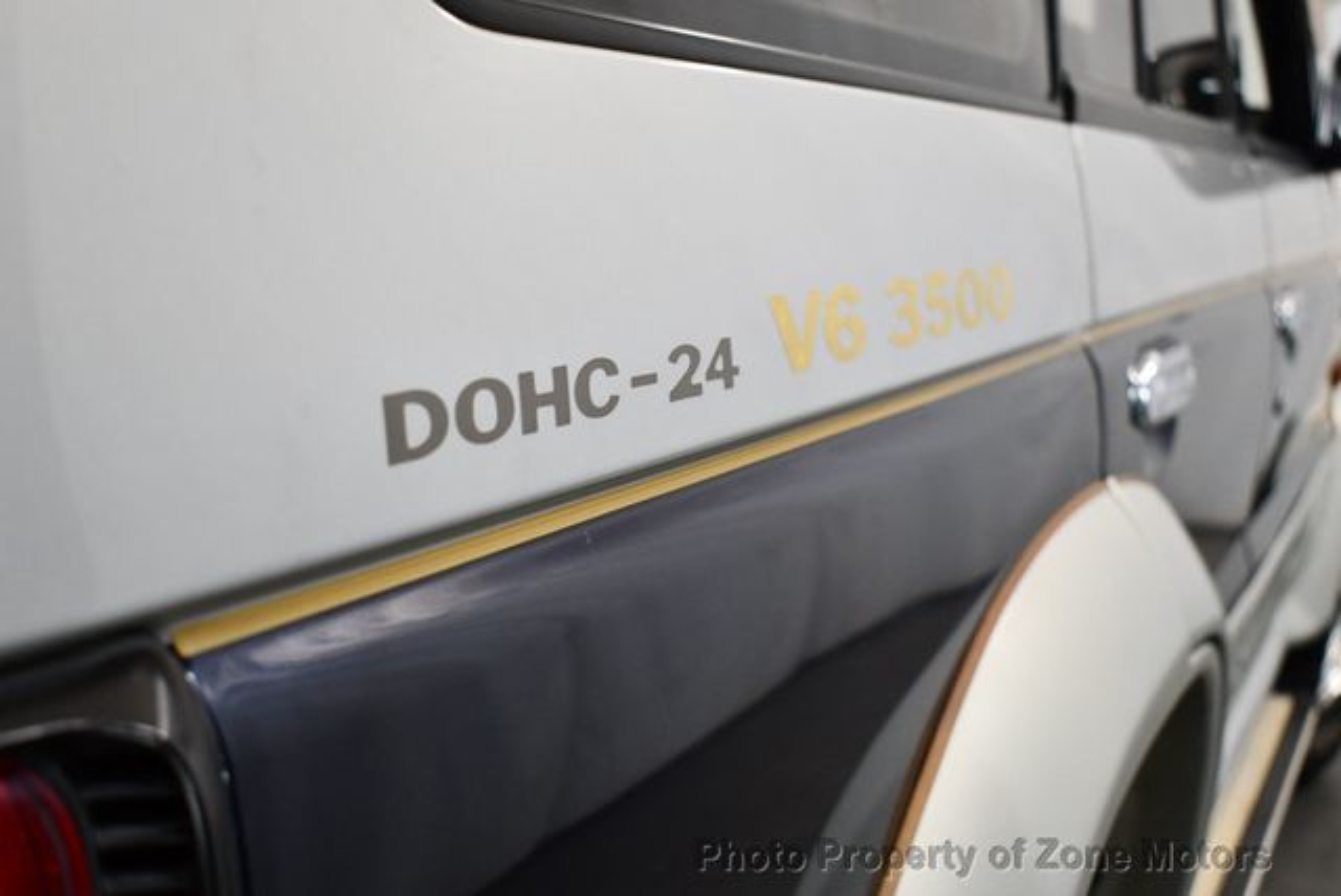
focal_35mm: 54
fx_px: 2013
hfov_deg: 36.8
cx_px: 670
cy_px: 448
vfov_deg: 25.1
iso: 1000
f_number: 4
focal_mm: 27
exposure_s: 1/125
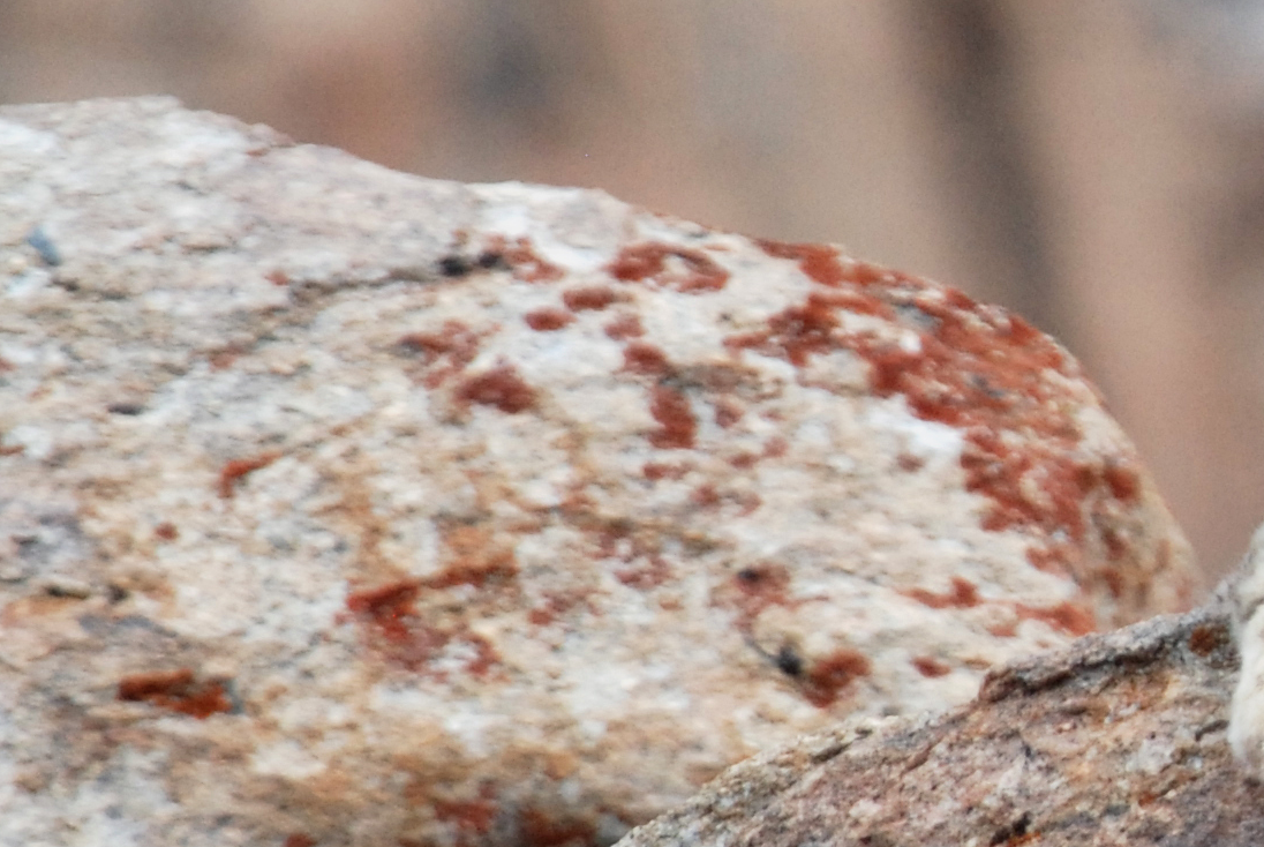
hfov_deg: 1.0
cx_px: 1932
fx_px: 74534
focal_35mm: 2120
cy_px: 578
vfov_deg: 0.7
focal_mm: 400
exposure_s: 1/400
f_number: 5.6
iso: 500
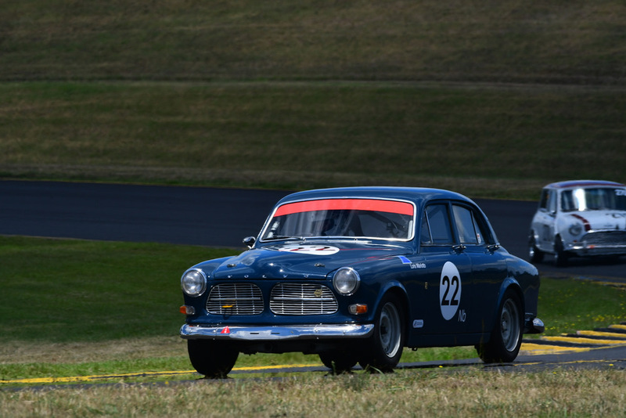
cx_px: 313
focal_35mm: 450
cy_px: 209
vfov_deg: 3.1
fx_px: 7827
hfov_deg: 4.6
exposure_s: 1/640
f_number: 10
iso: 200
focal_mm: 300
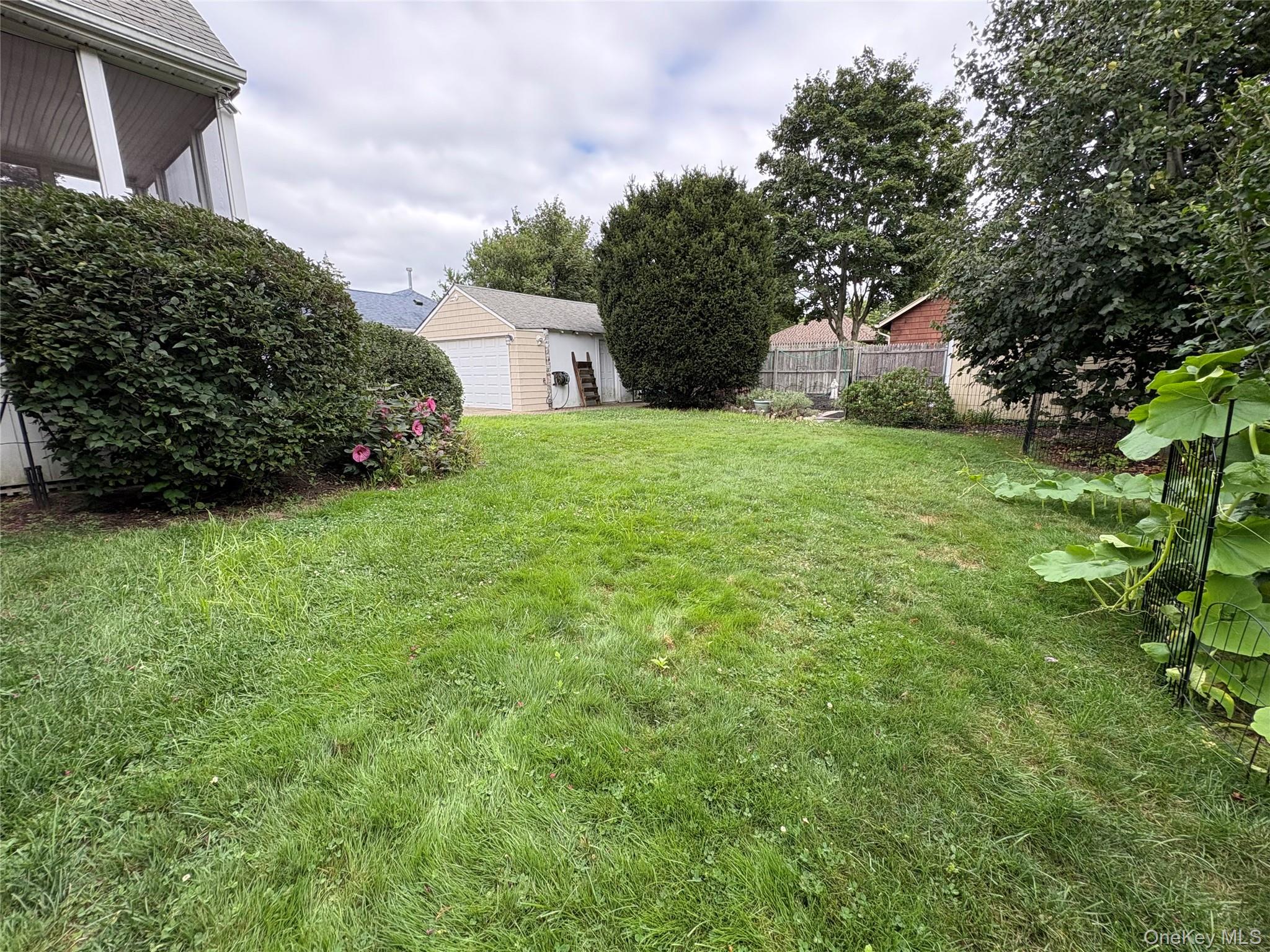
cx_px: 635
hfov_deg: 102.1
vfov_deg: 85.7
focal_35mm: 14
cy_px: 476
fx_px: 514
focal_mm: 2.22
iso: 64
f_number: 2.2
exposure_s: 1/482
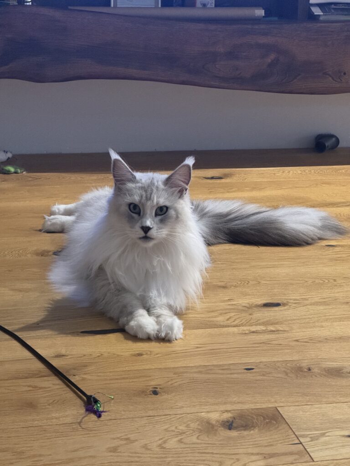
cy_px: 233
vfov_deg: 25.3
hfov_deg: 19.1
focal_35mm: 77
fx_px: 1038
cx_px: 175
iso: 1250
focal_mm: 9
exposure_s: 1/25
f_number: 2.8
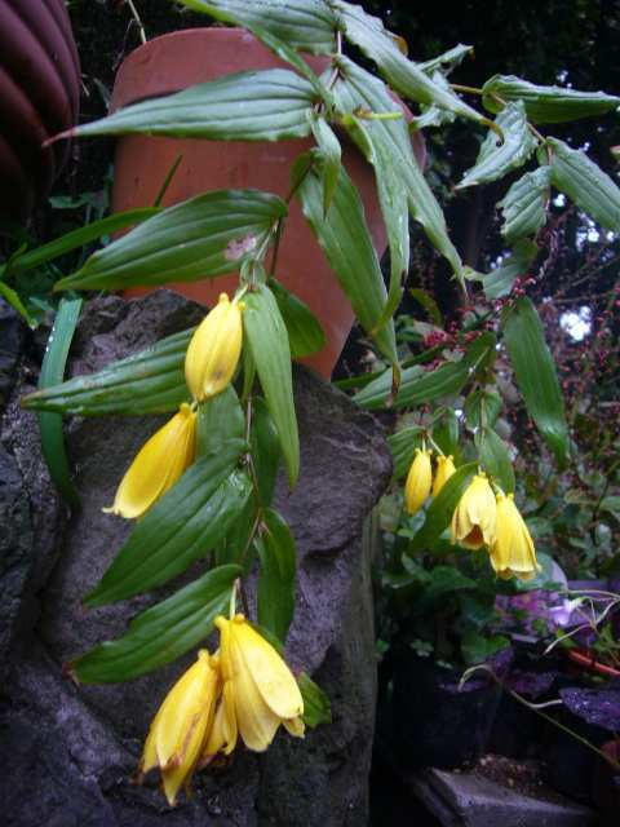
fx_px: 669
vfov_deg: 63.4
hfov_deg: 49.7
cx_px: 310
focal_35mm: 28
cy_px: 414
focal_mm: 4.6
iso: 80
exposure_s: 1/30
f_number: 2.8
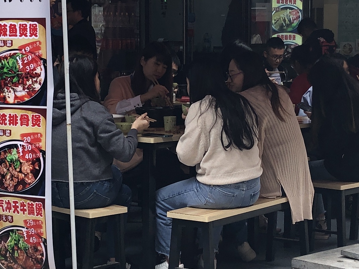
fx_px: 1089
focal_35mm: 105
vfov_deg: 14.1
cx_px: 193
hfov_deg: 18.7
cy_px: 115
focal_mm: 3.99
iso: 25
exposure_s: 1/120
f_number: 1.8
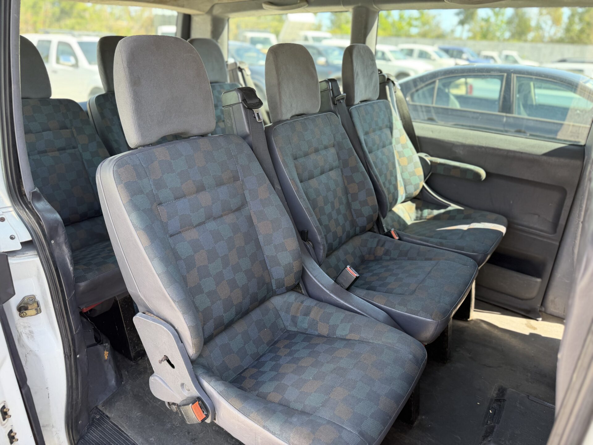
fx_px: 411
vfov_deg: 56.8
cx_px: 296
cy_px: 222
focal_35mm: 24
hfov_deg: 71.6
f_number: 1.78
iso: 80
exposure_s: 1/171
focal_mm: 6.76
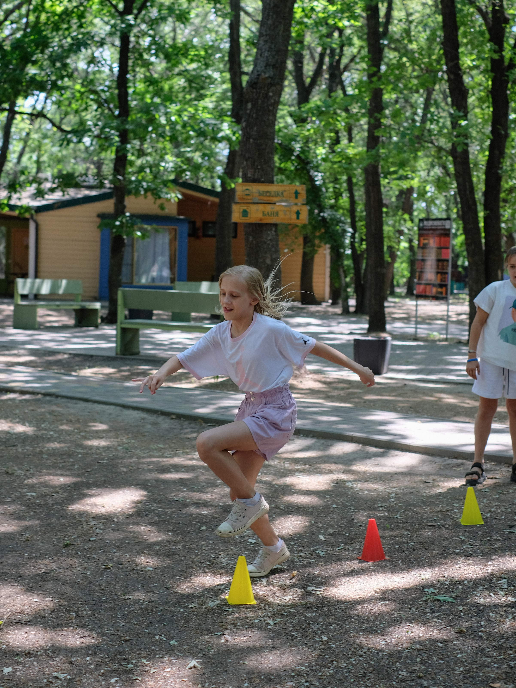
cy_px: 308
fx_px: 1212
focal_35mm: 61
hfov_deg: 24.0
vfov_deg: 31.7
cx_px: 244
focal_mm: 35
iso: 400
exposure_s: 1/400
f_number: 2.8
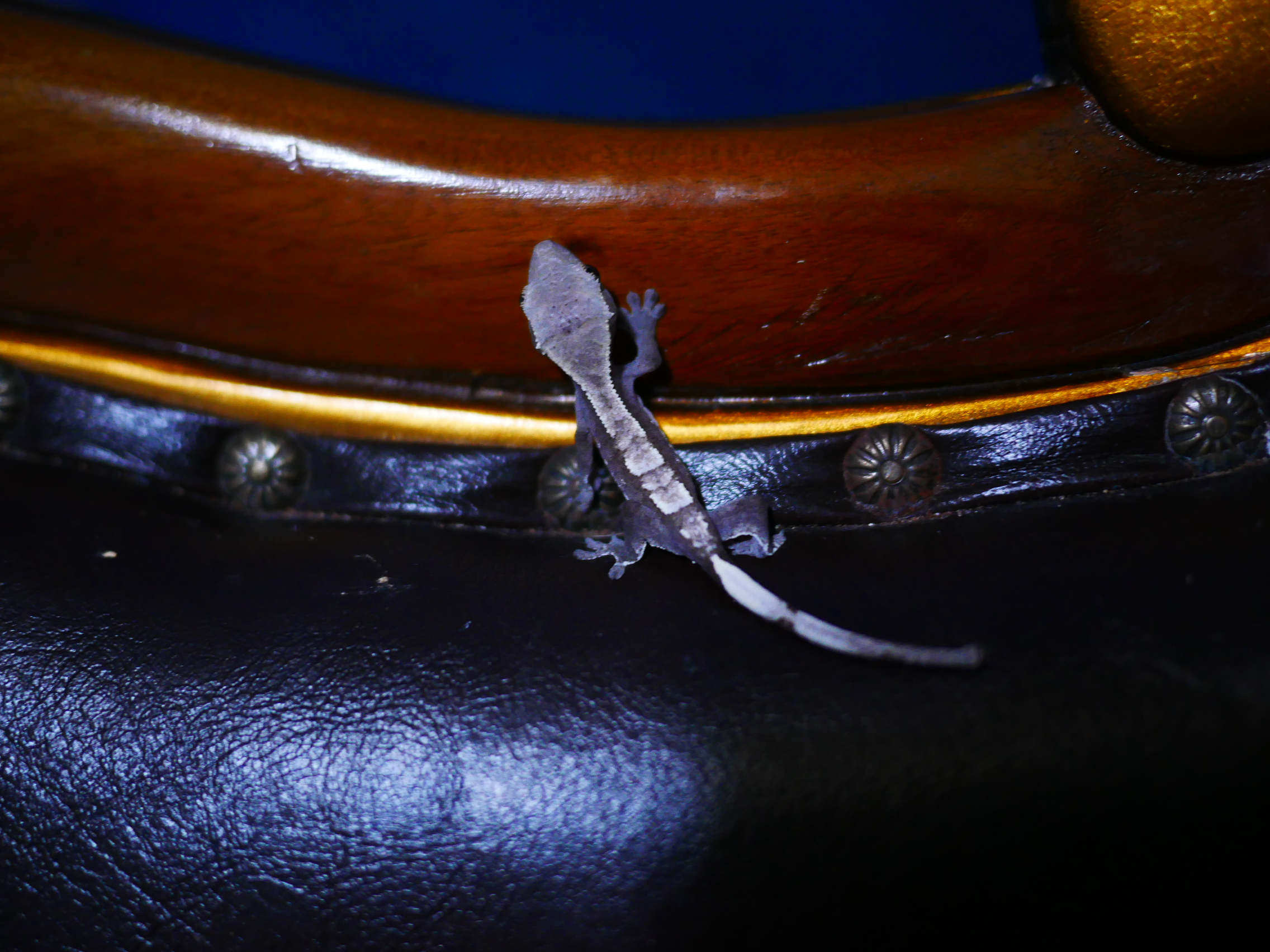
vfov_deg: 36.0
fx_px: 1468
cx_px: 635
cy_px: 476
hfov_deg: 46.8
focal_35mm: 40
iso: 800
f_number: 1.7
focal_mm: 20
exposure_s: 1/60
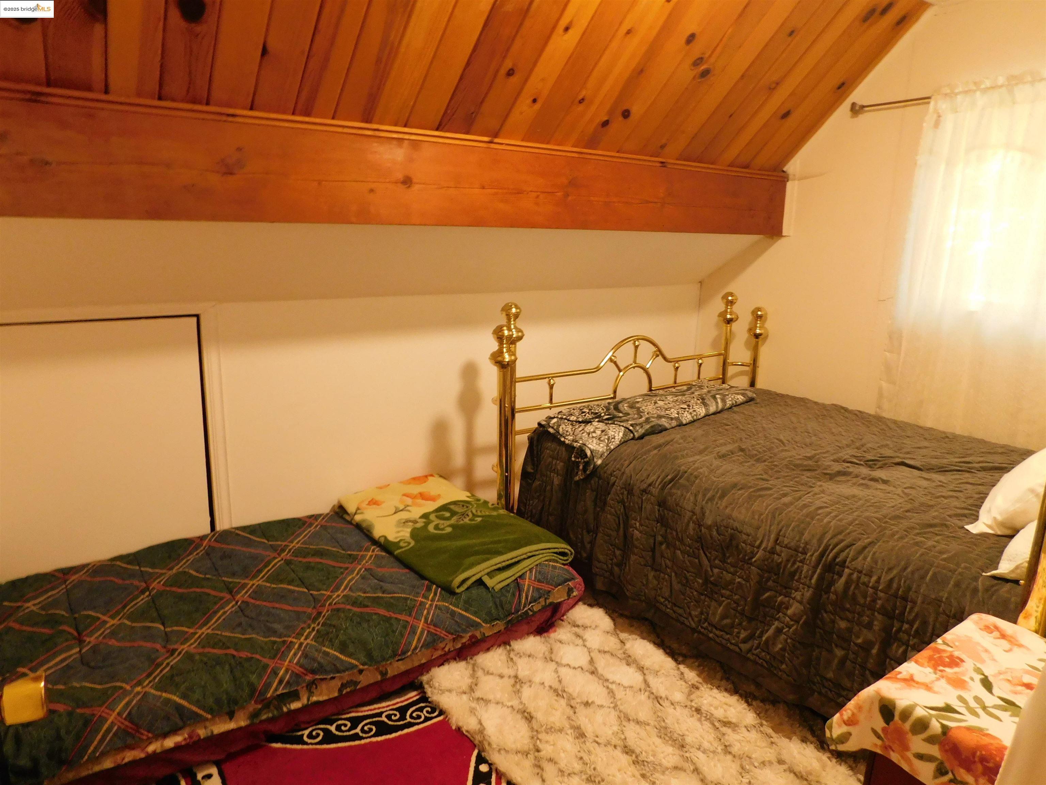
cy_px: 392
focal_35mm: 23
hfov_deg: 73.9
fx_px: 695
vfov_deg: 58.9
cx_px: 523
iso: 400
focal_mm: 4
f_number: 3
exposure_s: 1/15
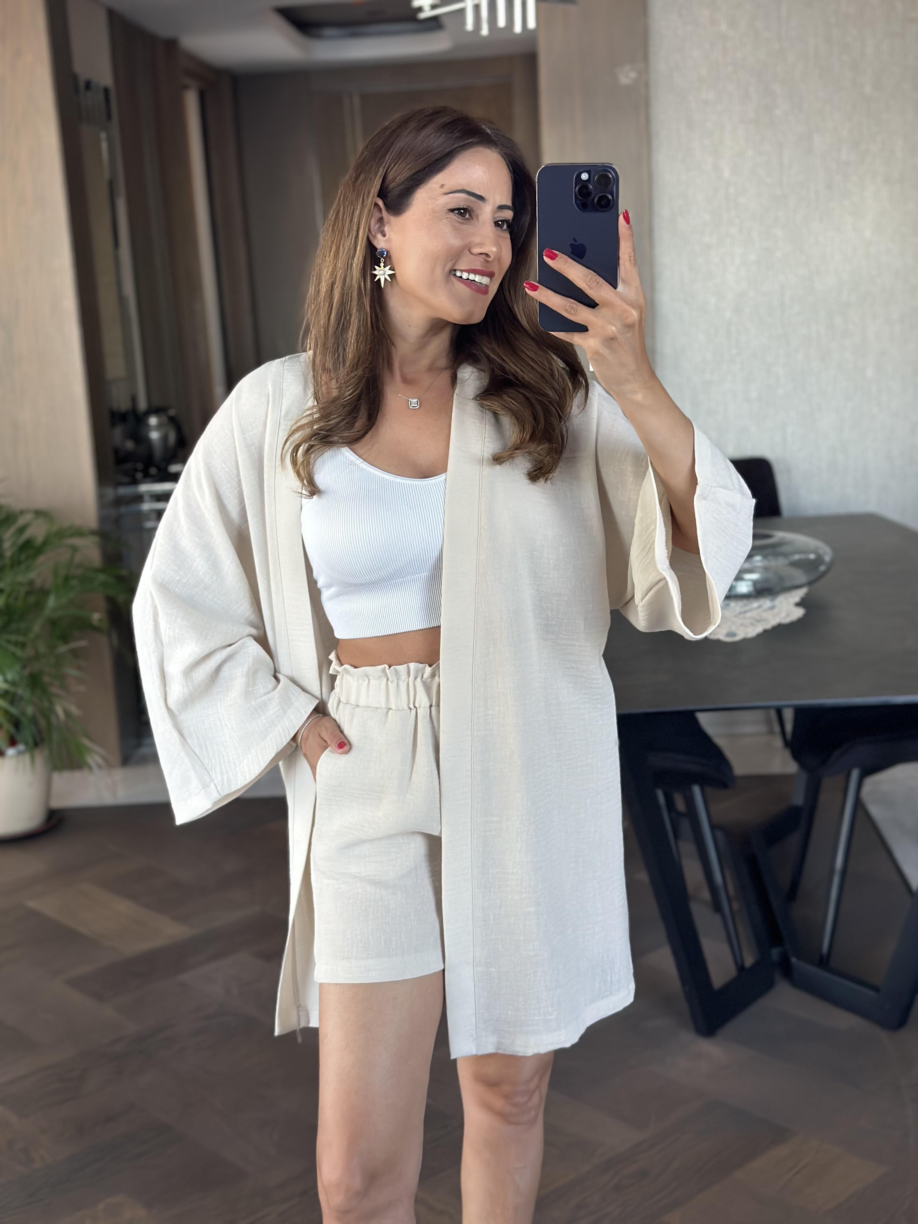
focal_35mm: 48
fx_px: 1697
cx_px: 459
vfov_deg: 39.7
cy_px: 612
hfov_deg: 30.3
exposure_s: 1/60
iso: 200
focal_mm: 6.86
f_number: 1.78
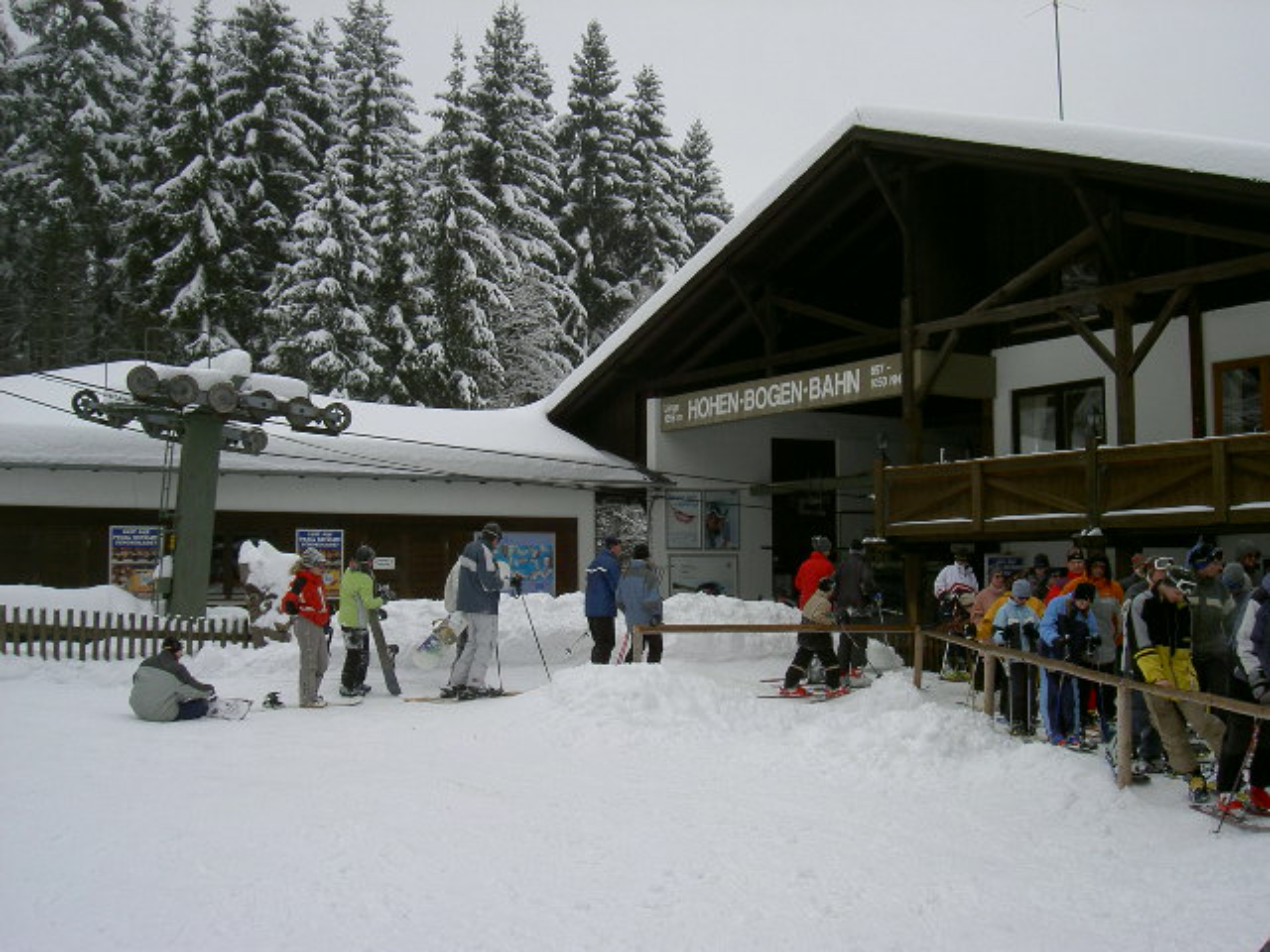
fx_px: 1431
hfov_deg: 47.9
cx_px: 635
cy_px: 476
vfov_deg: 36.8
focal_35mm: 39
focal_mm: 8
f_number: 4.7
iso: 100
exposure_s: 1/152
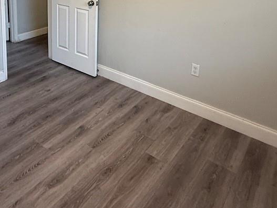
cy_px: -10
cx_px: 76
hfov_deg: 52.1
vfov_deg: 36.6
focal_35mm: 34
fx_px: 272
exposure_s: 1/120
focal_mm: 2.22
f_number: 2.2
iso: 320
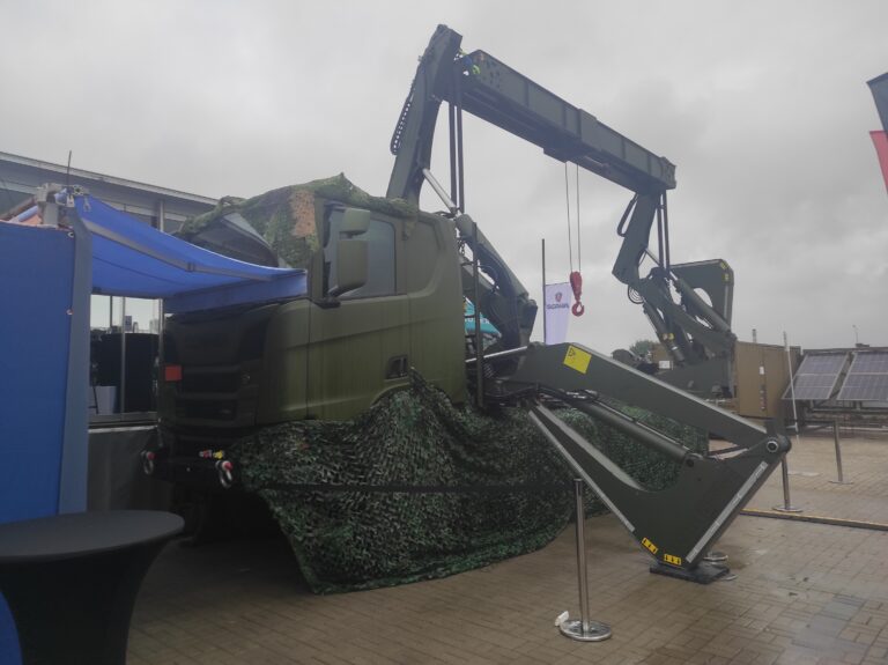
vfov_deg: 54.8
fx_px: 641
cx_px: 444
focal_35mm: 25
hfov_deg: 69.4
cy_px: 332
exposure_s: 1/303
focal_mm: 5.43
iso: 100
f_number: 1.89
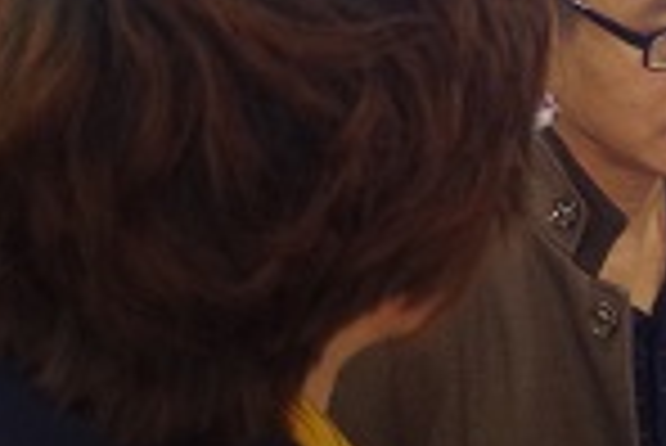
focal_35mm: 116
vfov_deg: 11.8
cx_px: 940
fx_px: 2148
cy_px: 322
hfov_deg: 16.4
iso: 800
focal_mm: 21.25
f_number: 4
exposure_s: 1/40
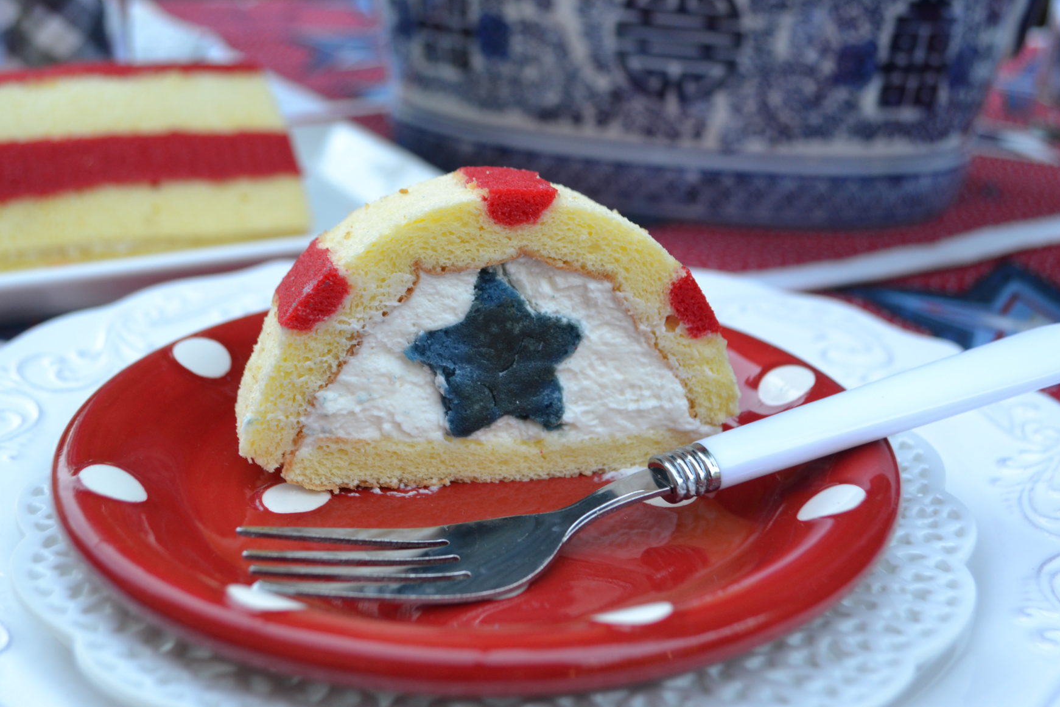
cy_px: 384
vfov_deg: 31.2
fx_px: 1266
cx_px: 526
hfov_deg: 45.4
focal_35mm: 43
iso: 400
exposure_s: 1/100
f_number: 5
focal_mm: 26
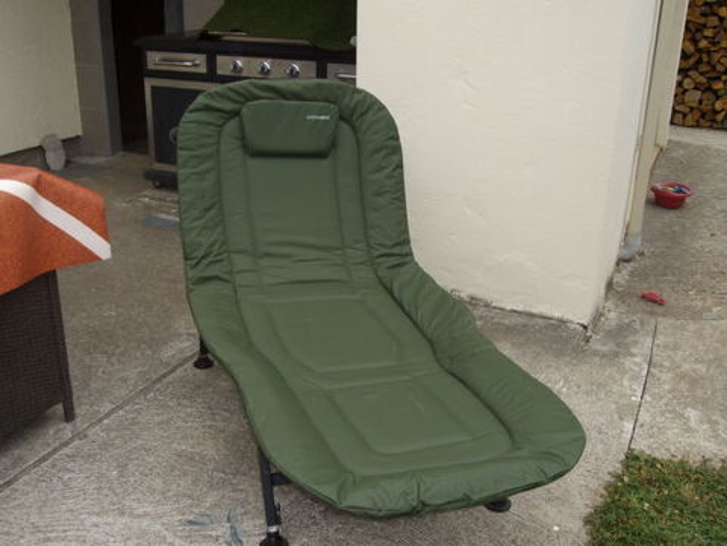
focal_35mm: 36
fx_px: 756
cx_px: 364
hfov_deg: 51.4
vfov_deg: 39.7
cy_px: 273
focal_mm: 6
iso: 80
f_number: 4.8
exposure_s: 1/125
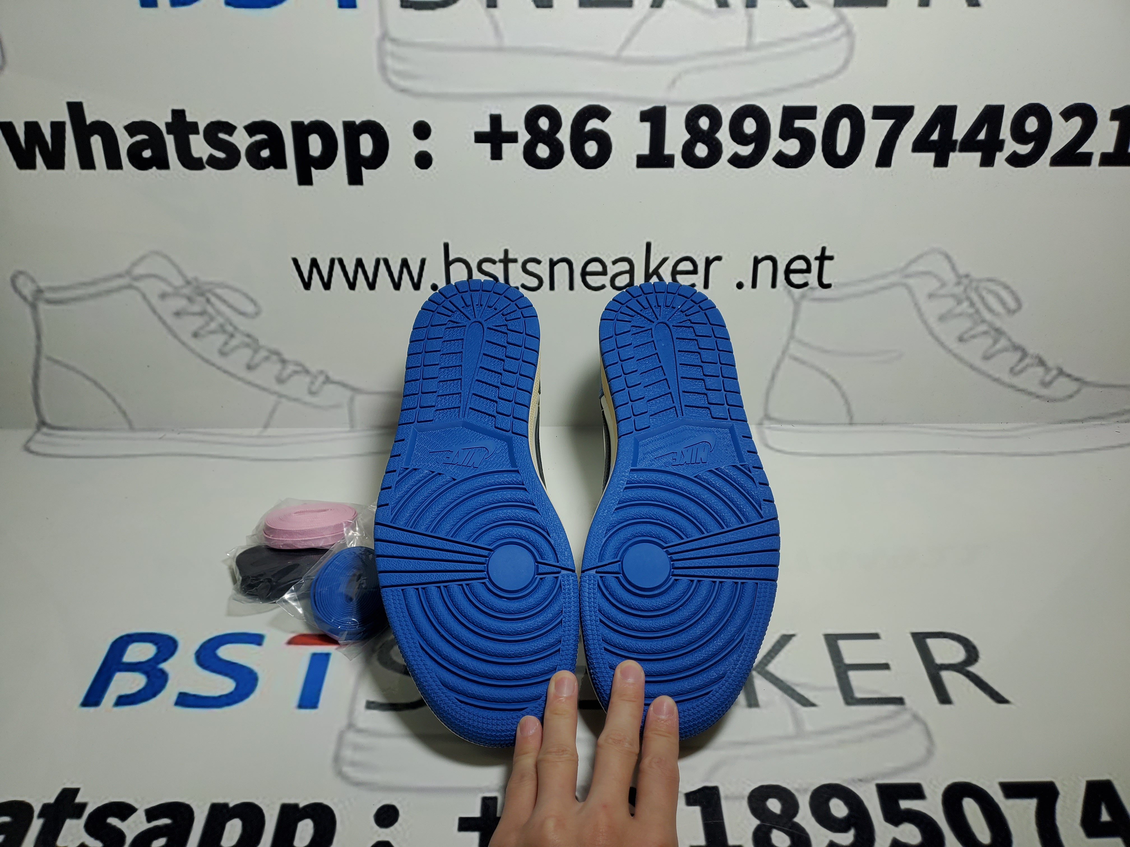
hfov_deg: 67.3
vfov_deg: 53.1
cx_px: 565
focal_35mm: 26
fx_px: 849
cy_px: 424
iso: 50
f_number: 1.5
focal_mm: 4.3
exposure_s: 1/845
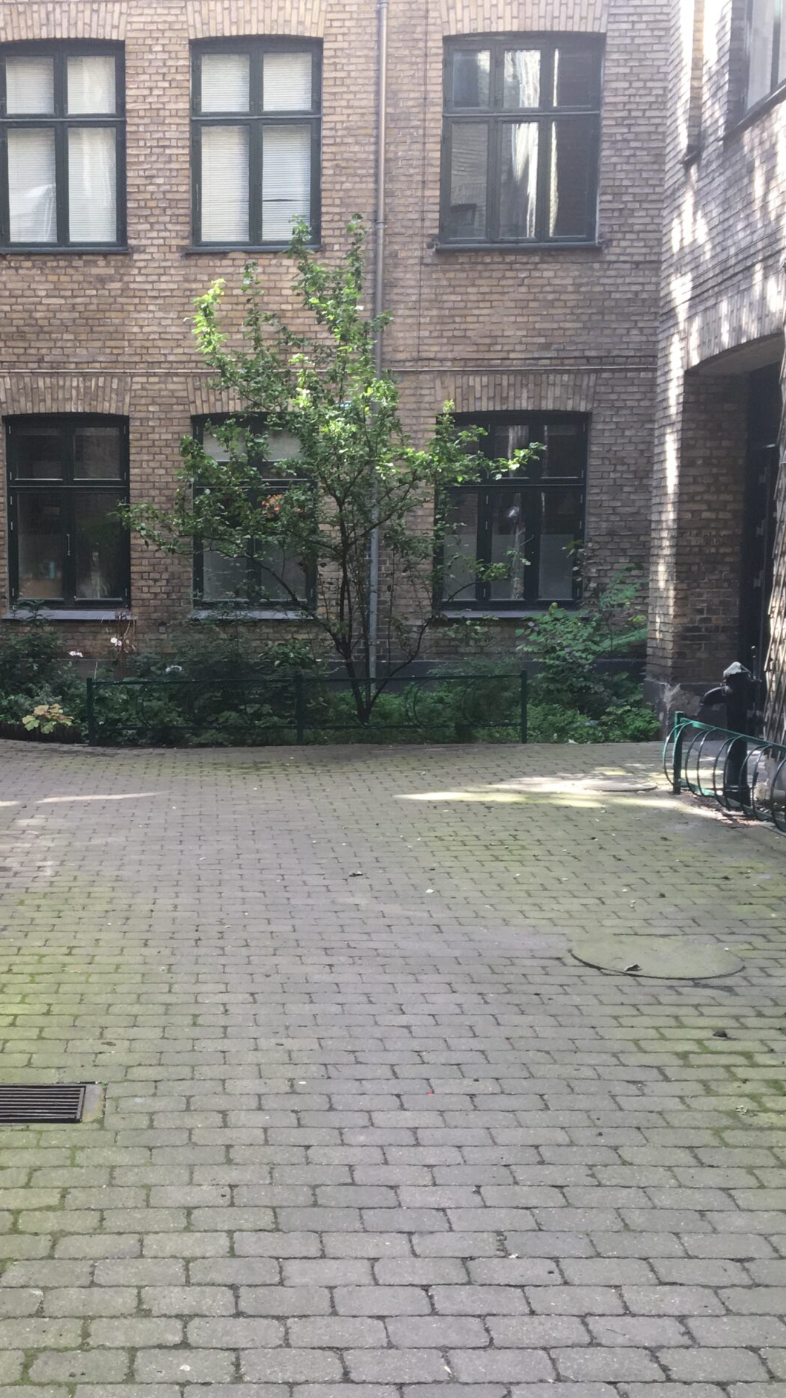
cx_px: 205
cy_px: 786
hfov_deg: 27.4
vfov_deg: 47.3
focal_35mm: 43
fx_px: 1593
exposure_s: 1/100
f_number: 2.2
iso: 40
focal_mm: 4.15
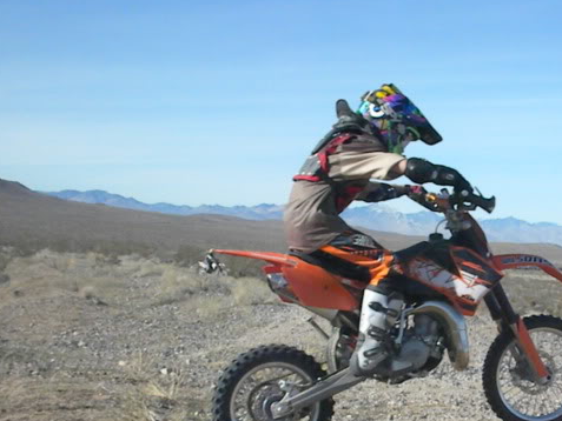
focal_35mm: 62
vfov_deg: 23.4
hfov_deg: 30.6
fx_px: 1007
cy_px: 329
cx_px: 425
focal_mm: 6.6
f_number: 10
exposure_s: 1/1000
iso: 640
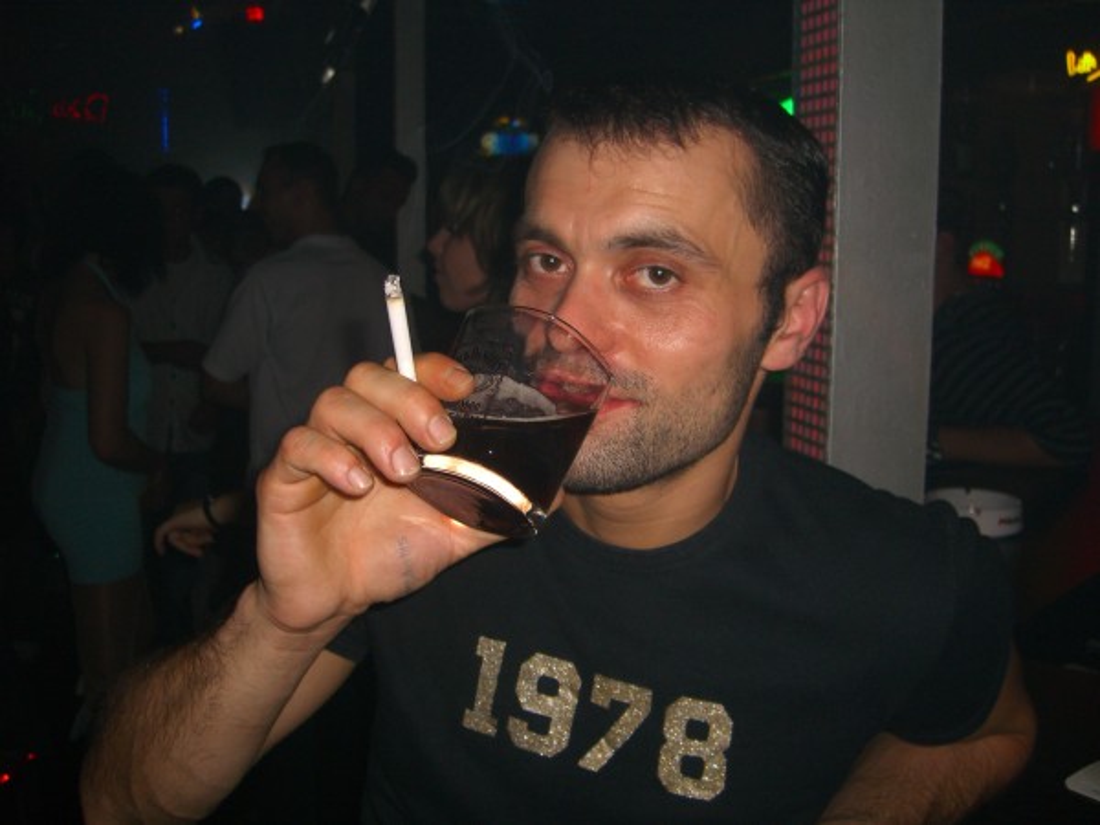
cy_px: 412
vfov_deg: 37.7
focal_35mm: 38
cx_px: 550
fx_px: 1208
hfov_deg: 49.0
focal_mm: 7.9
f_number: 2.8
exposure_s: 1/60
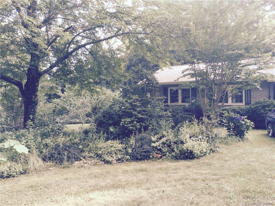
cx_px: 138
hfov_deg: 61.7
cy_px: 103
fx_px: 230
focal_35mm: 29
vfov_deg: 48.2
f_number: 2.2
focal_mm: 4.15
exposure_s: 1/120
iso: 50
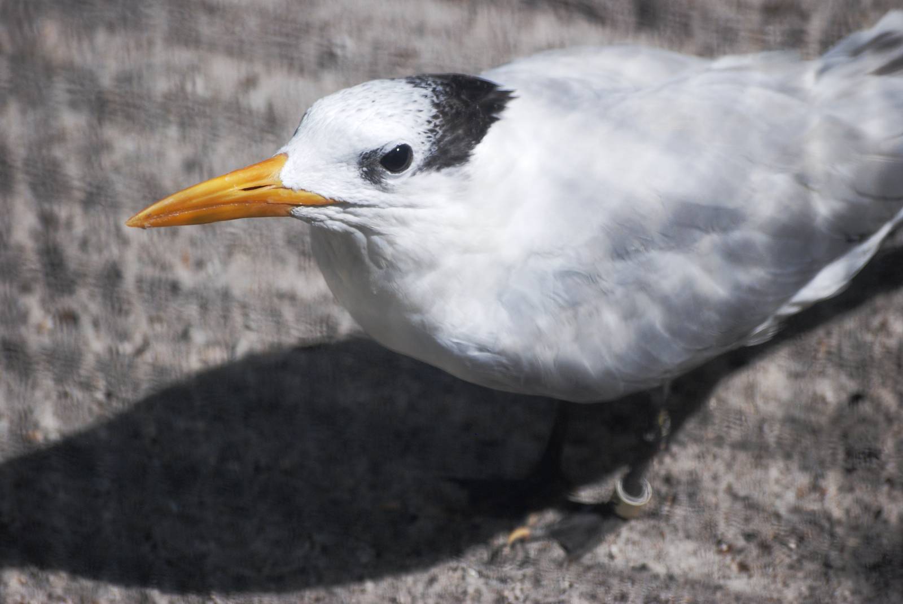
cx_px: 452
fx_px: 7345
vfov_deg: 4.7
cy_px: 302
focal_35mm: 292
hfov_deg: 7.0
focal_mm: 195
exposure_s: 1/1250
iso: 400
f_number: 5
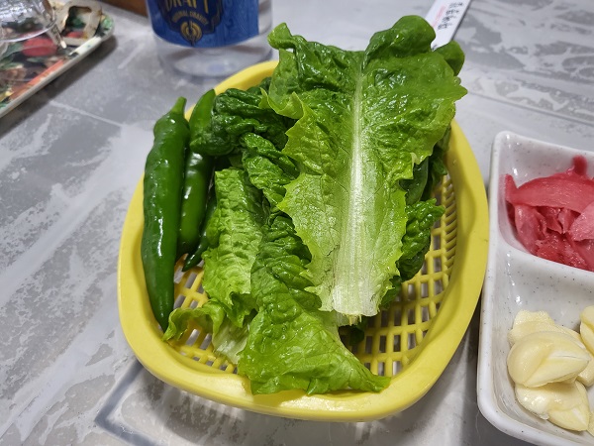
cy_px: 223
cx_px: 297
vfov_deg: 53.1
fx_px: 446
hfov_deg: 67.3
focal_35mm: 26
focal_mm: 4.25
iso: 160
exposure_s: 1/120
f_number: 1.8
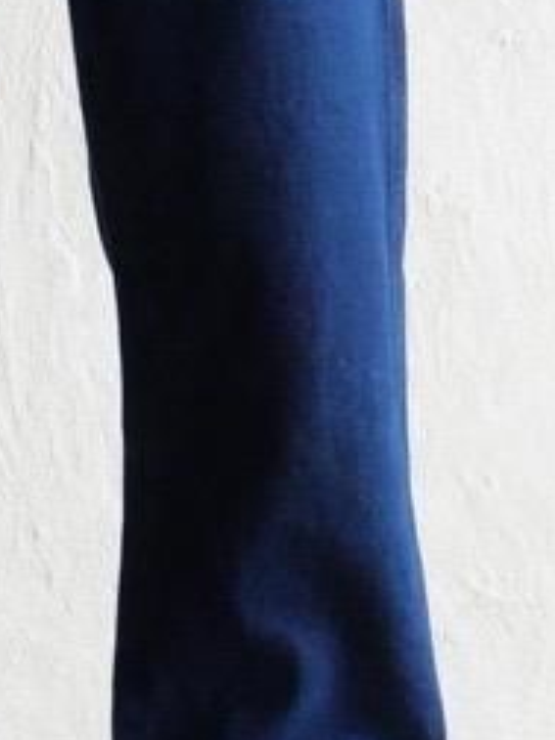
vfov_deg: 7.7
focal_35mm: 257
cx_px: 6
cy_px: 84
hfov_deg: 5.8
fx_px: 5494
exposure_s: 1/100
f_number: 3.9
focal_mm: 38
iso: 2000
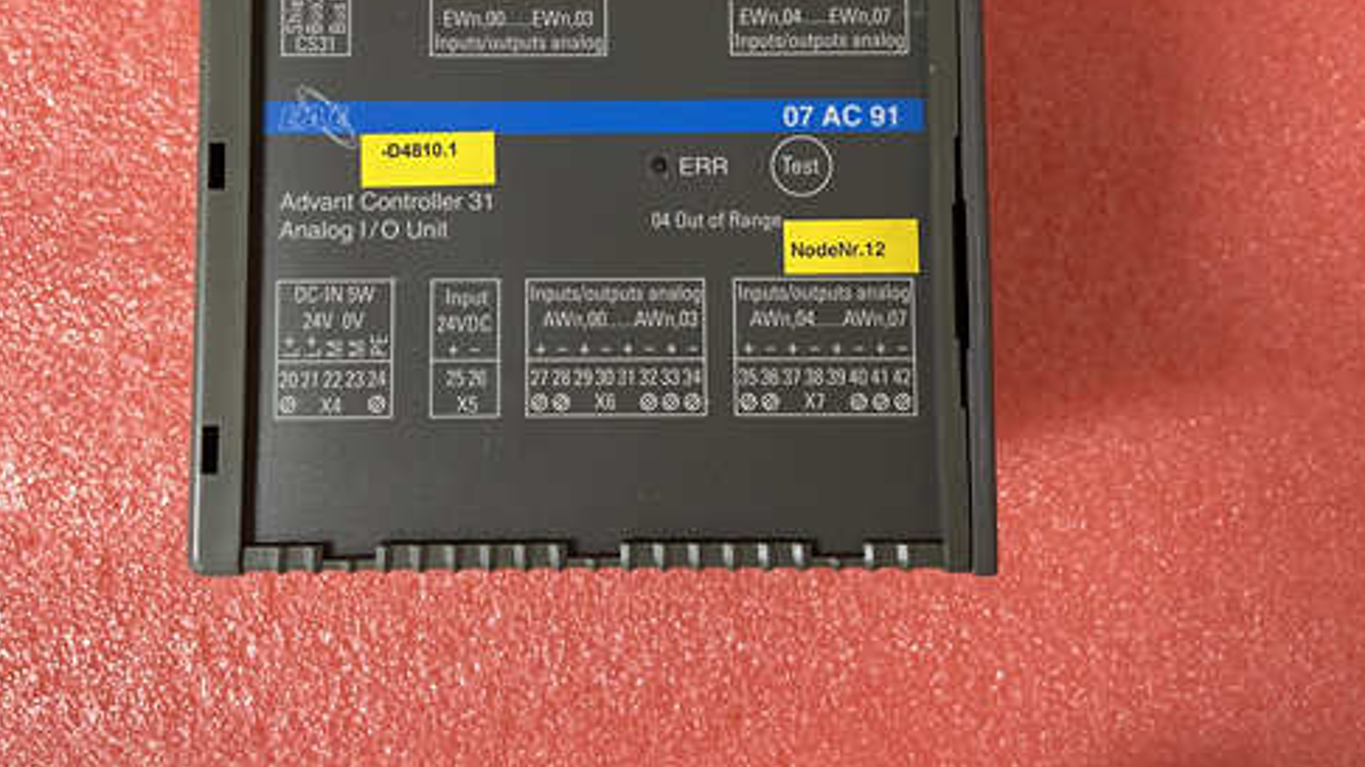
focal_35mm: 35
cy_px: 171
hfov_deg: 56.6
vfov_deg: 32.9
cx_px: 626
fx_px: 1266
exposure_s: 1/50
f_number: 1.8
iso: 250
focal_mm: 4.25
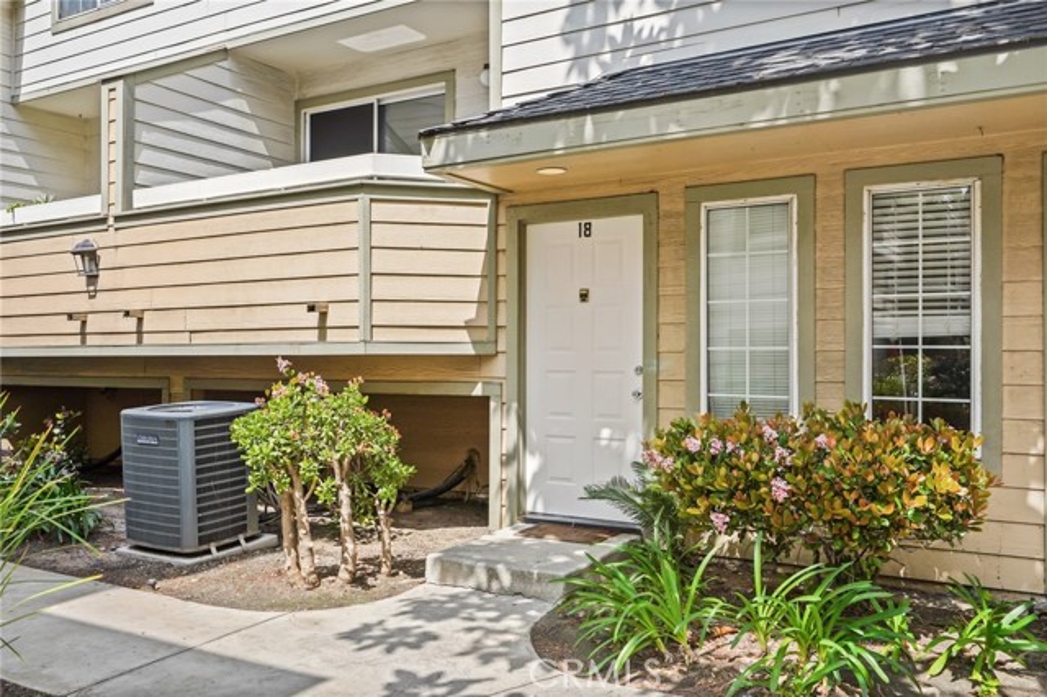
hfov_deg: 63.7
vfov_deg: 44.9
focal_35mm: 29
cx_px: 524
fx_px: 843
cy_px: 348
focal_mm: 29
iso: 3200
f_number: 9
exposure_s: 1/500
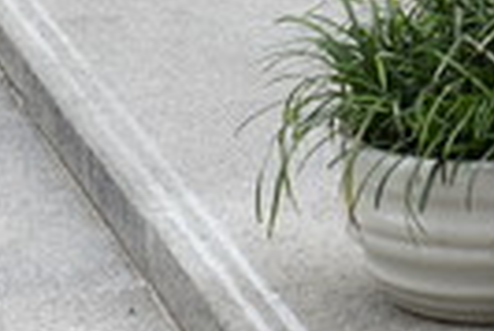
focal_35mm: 298
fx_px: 4094
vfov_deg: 4.6
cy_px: -227
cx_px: 650
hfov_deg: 6.8
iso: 1000
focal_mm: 44
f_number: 4
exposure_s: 1/6400
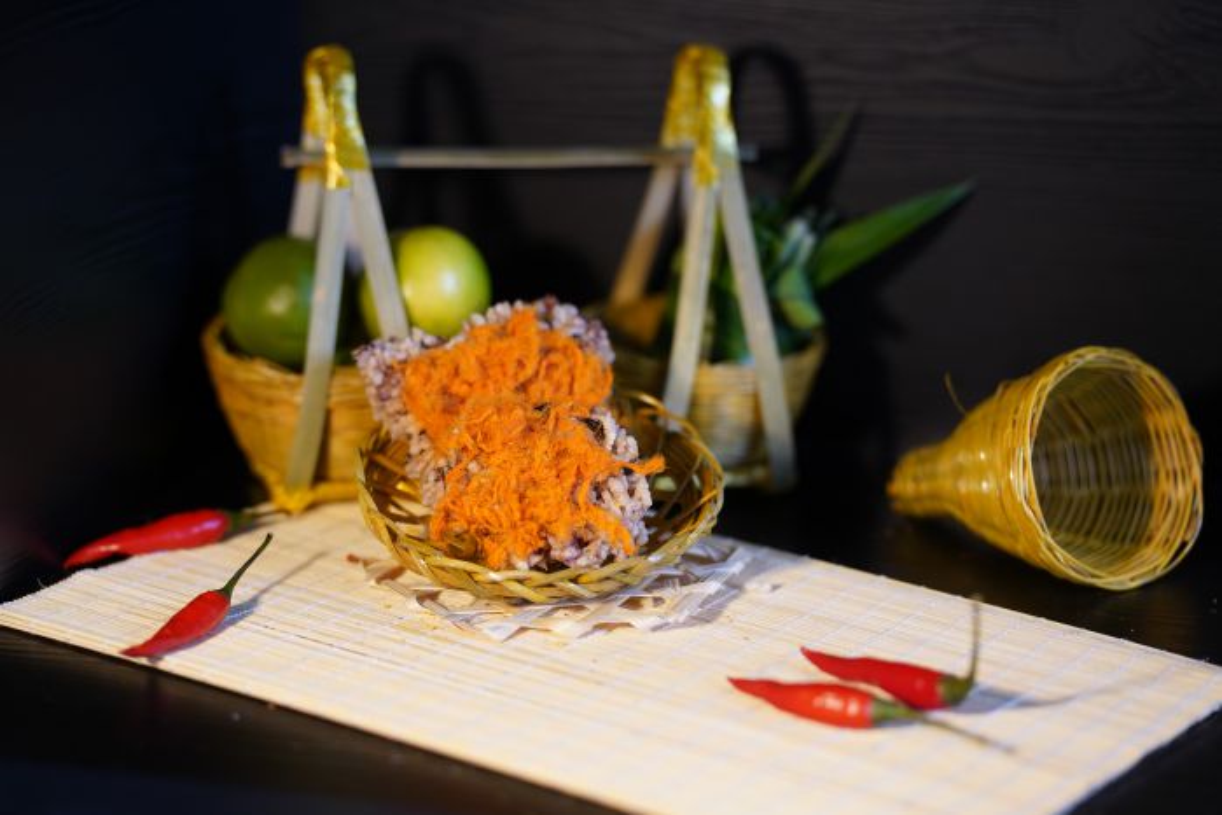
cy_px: 408
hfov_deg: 19.8
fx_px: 3496
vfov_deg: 13.3
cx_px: 611
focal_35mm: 103
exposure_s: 1/160
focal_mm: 103
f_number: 2.8
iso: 2000
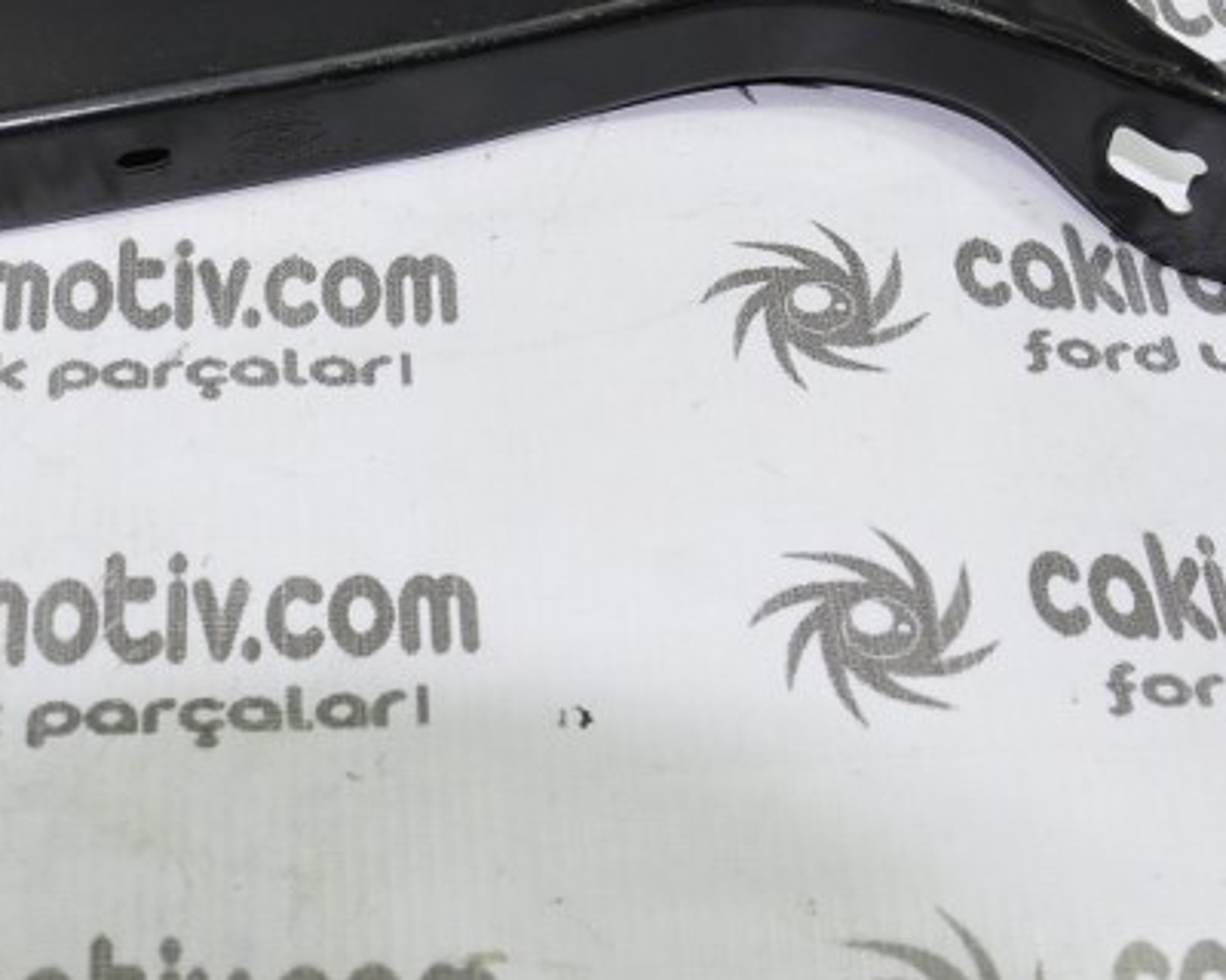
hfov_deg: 24.0
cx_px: 426
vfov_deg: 19.2
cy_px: 217
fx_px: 2868
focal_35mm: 79
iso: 200
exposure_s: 1/40
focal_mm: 25
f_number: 5
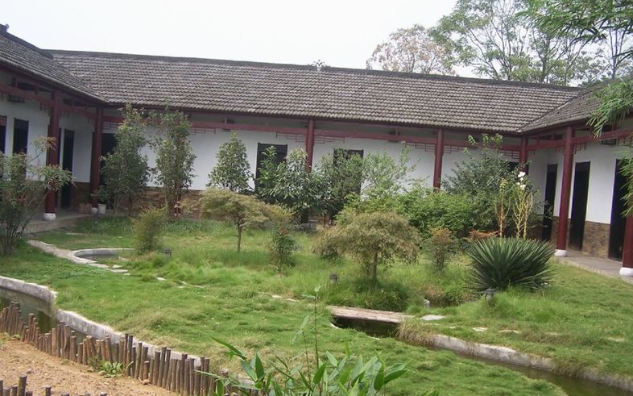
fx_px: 707
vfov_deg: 31.2
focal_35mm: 41
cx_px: 321
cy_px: 222
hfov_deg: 48.2
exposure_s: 1/640
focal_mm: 6.3
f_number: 2.8
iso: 80
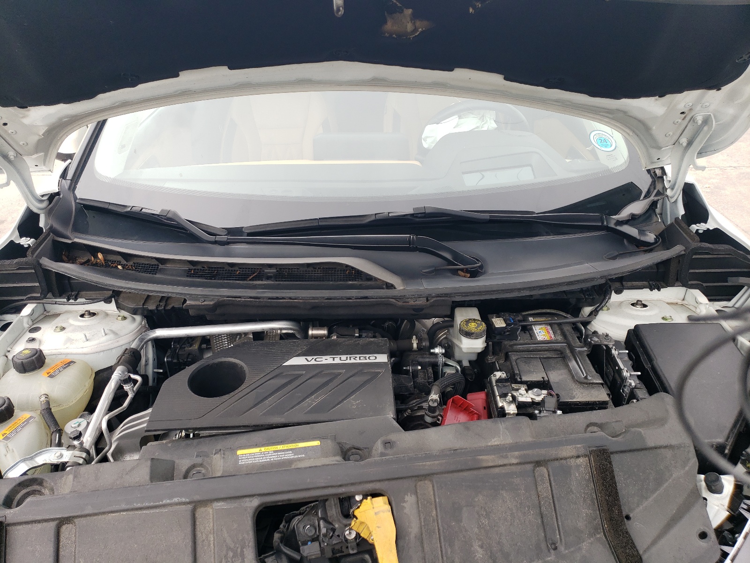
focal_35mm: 26
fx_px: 563
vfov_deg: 53.1
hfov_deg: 67.3
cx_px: 375
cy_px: 282
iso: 50
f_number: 1.5
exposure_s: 1/476
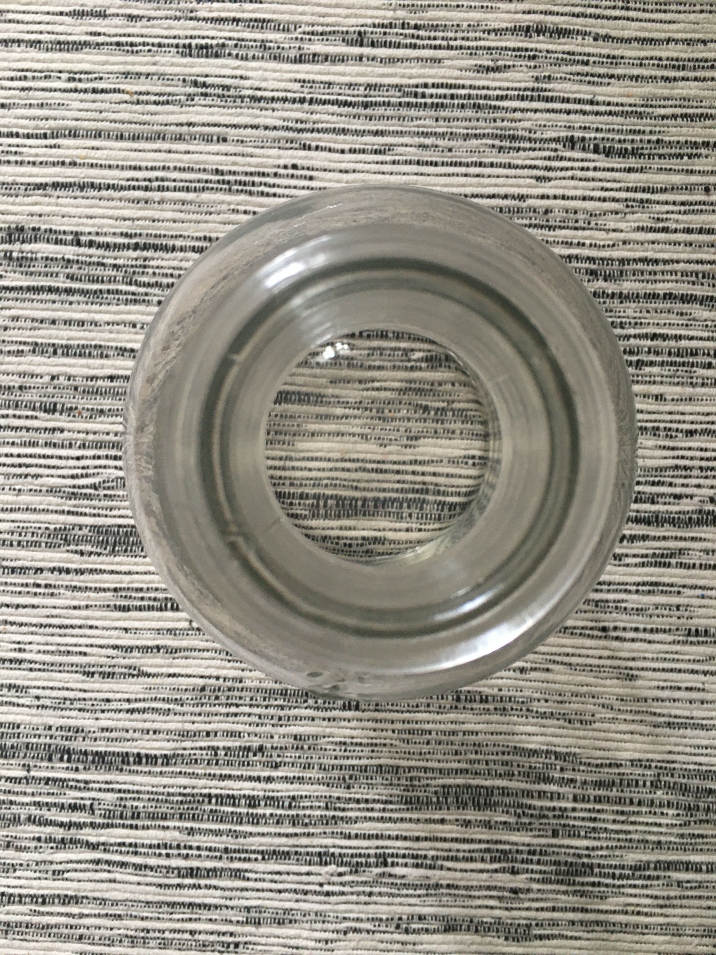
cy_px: 478
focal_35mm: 29
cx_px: 358
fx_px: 800
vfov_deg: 61.7
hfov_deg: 48.2
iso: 160
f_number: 2.2
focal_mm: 4.15
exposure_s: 1/33
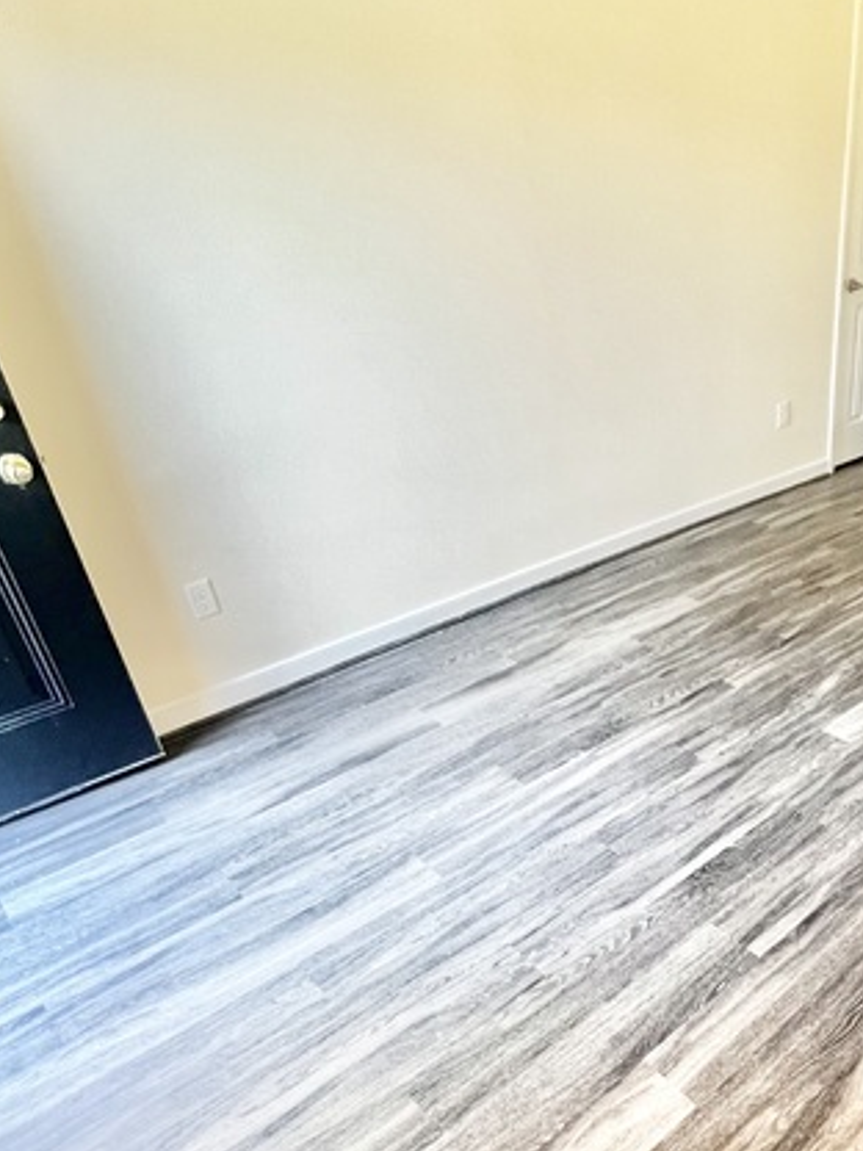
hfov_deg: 52.0
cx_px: 669
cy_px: 719
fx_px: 831
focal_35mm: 25
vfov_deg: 68.3
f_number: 1.8
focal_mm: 1.57
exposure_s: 1/60
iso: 250
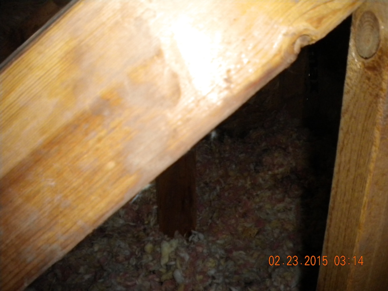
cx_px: 194
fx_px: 392
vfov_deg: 40.7
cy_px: 146
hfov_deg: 52.6
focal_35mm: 35
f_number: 3.1
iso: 400
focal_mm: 6.3
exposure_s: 1/30
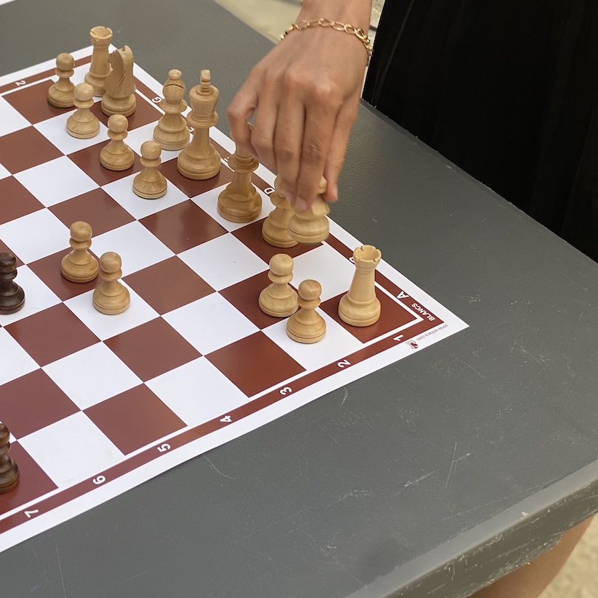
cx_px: 59
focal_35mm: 83
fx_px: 1622
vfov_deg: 20.8
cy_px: 208
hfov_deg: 20.5
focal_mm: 6
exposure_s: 1/320
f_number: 2
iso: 20
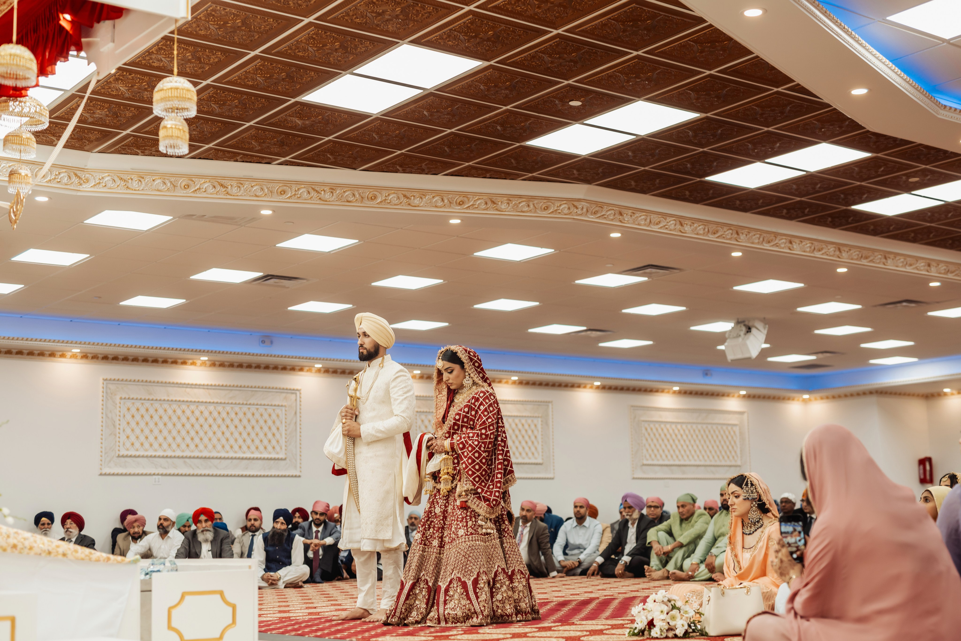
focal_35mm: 50
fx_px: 1335
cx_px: 480
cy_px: 320
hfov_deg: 39.6
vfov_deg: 27.0
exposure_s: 1/200
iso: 200
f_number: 2.2
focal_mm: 50
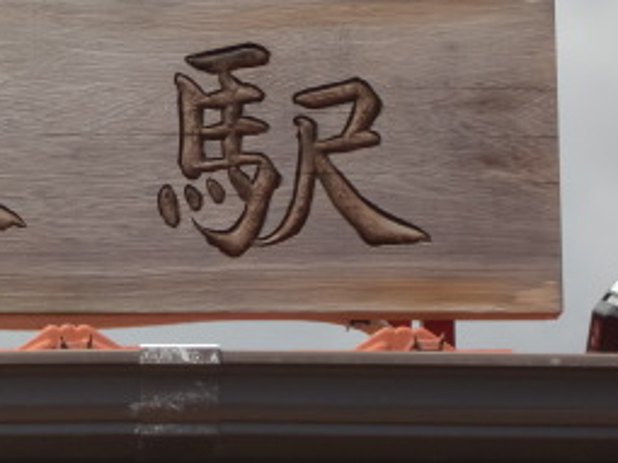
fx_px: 5014
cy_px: 99
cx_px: -109
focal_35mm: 281
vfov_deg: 5.3
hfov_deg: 7.0
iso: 64
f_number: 5.8
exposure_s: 1/320
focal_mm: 19.6
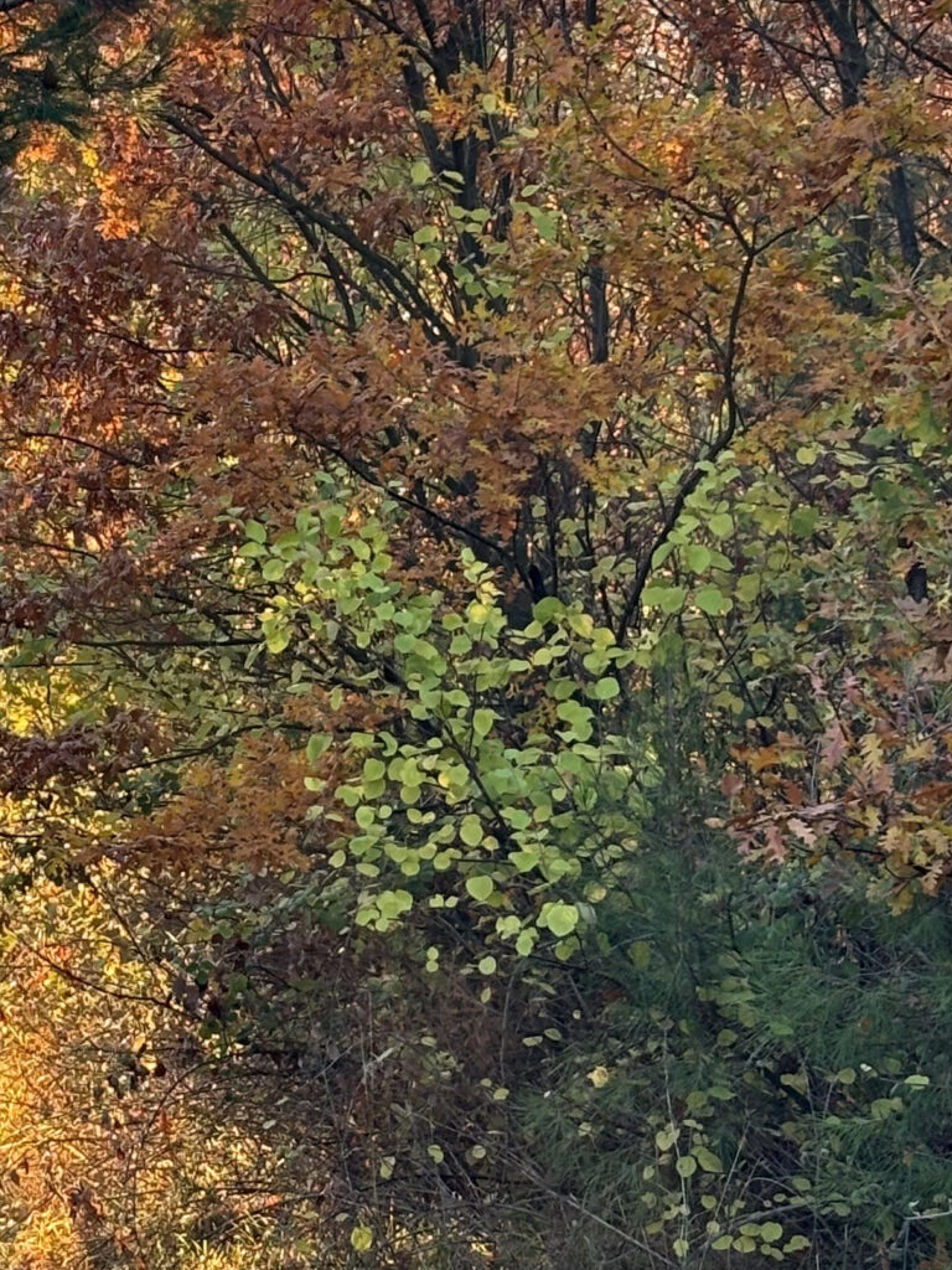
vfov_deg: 15.2
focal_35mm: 130
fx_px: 4767
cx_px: -150
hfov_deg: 11.2
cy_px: 552
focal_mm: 5.96
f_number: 1.6
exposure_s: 1/121
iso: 40
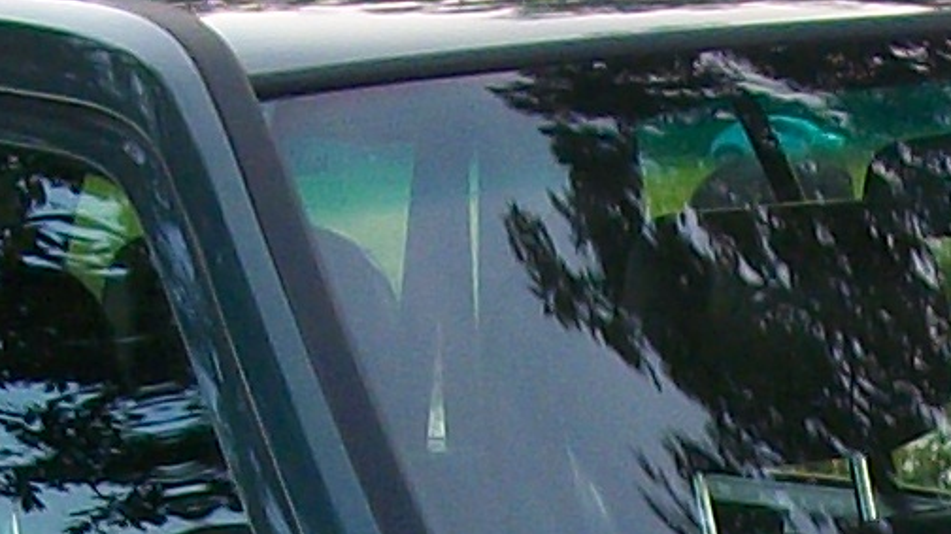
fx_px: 7411
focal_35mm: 294
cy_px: 1640
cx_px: 1166
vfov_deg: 4.0
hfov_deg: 7.3
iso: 80
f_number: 2.9
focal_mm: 5.7
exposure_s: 1/116
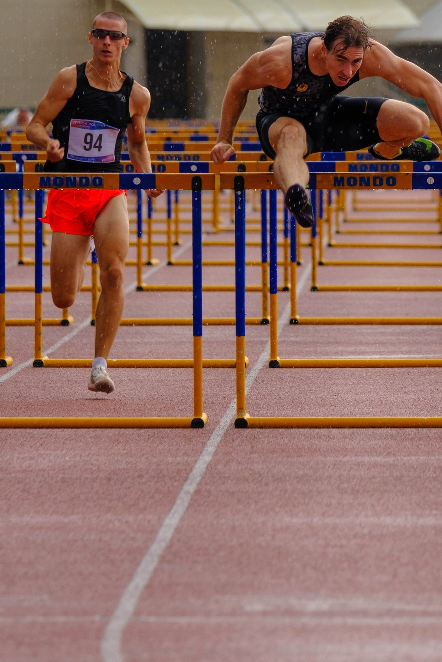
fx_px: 8747
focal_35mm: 475
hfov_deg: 2.9
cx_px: 369
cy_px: 98
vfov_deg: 4.3
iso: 250
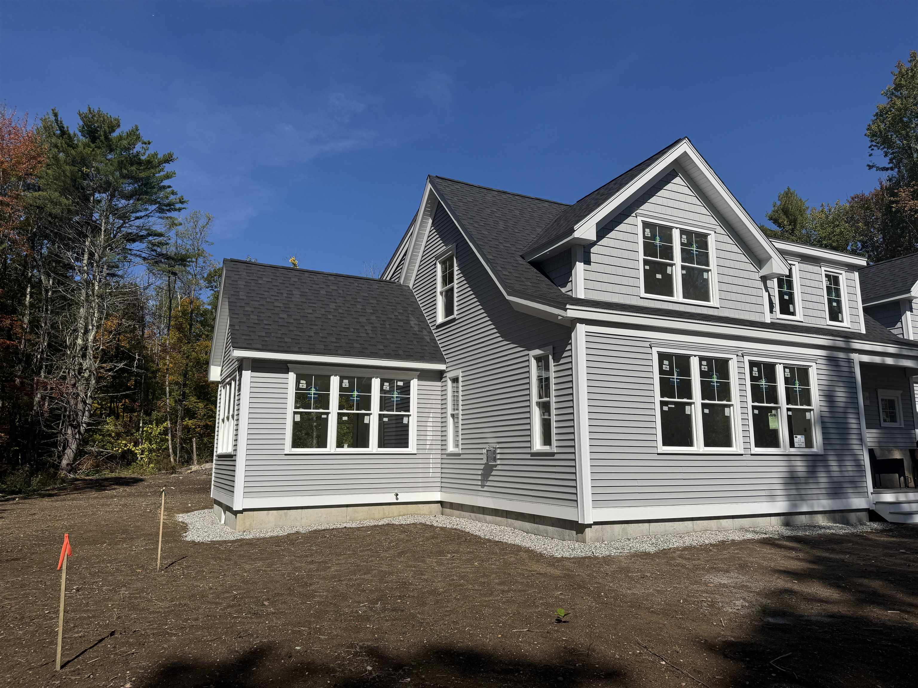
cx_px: 459
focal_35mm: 24
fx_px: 636
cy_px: 344
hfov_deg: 71.6
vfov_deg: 56.8
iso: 80
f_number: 1.78
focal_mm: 6.76
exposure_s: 1/9009
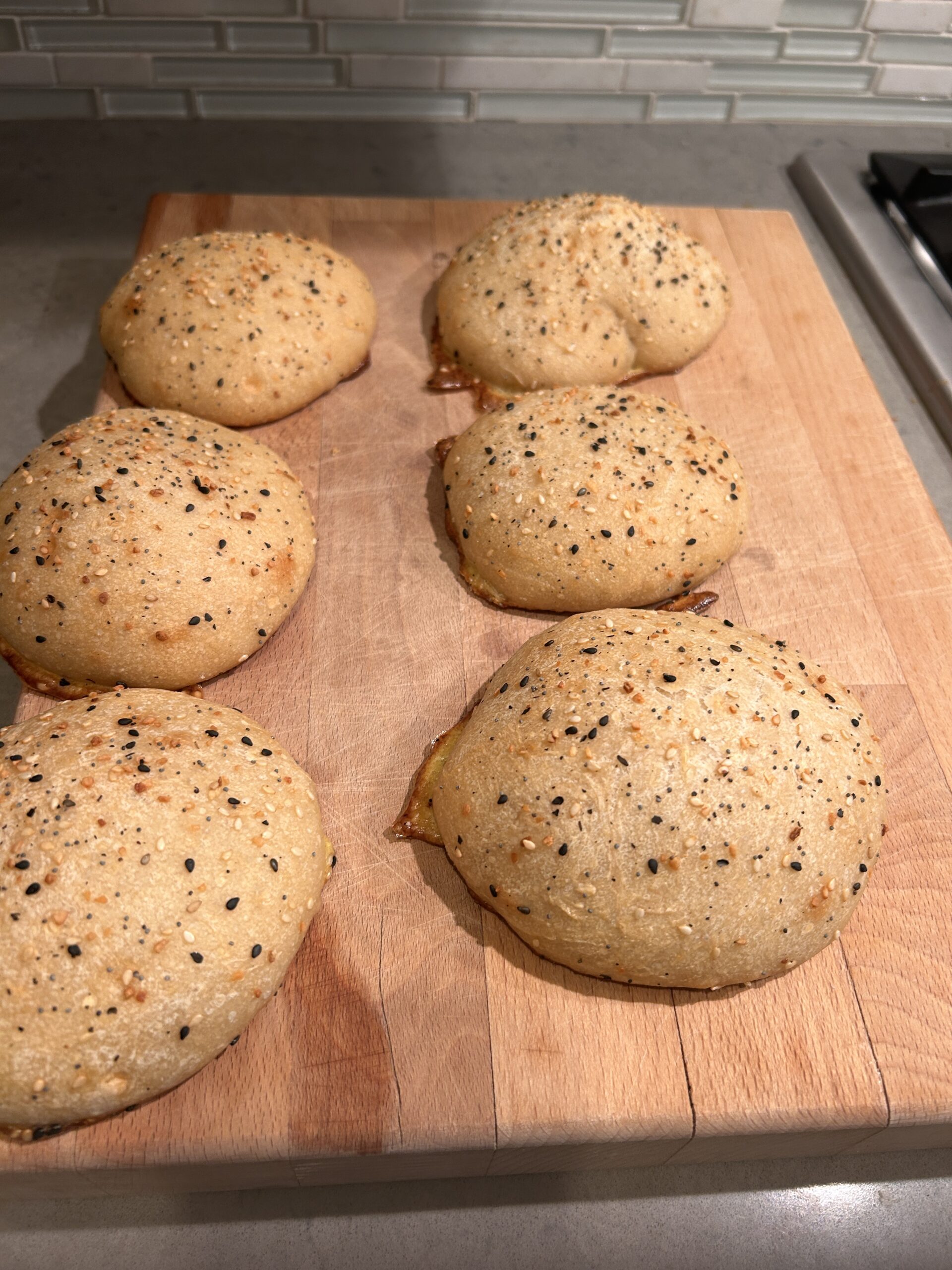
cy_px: 635
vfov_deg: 67.3
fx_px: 953
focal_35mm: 26
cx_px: 476
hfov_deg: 53.1
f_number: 1.5
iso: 80
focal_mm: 5.7
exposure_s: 1/60
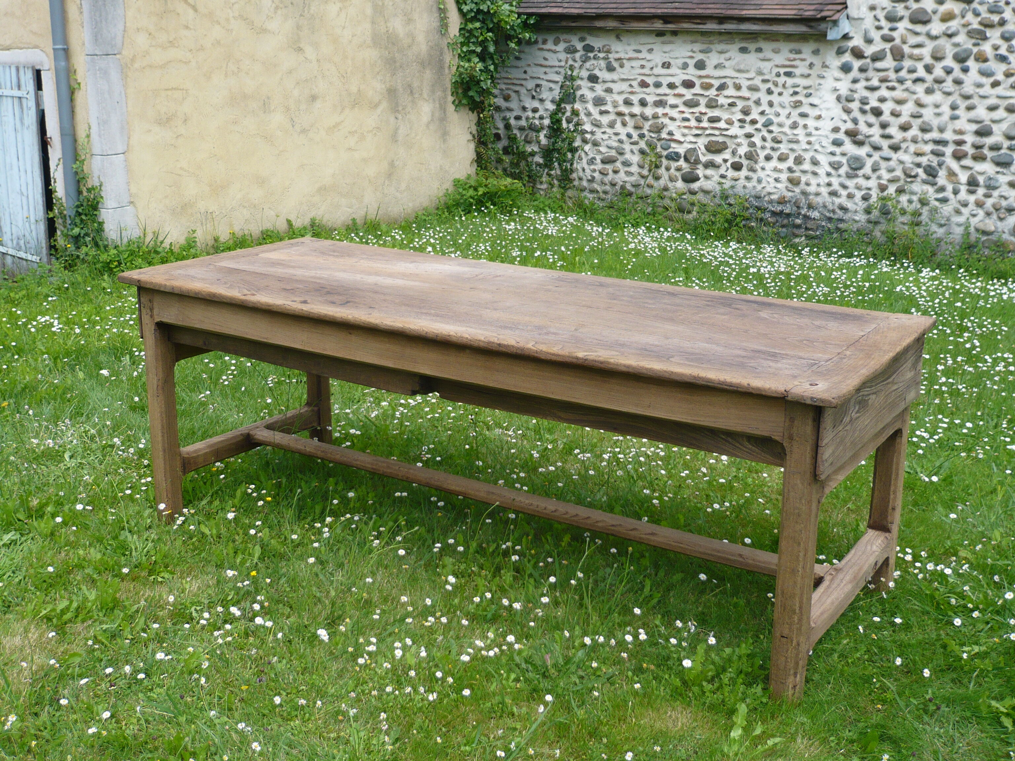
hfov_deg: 46.8
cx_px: 508
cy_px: 380
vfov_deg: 36.0
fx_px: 1173
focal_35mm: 40
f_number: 3.3
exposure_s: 1/500
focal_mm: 6.6
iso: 100
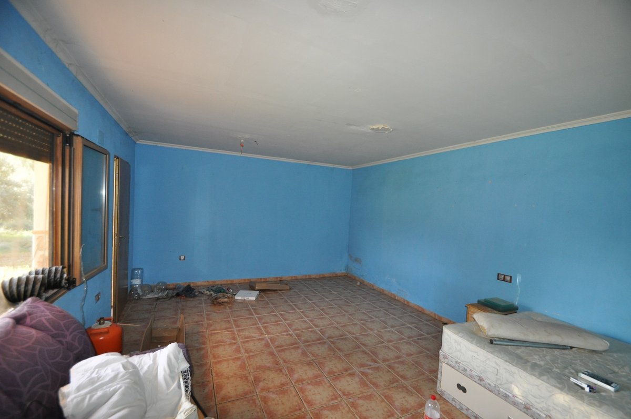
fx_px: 263
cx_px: 316
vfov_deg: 77.2
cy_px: 210
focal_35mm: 15
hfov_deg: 100.5
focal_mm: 10
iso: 800
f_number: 3.5
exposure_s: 1/60
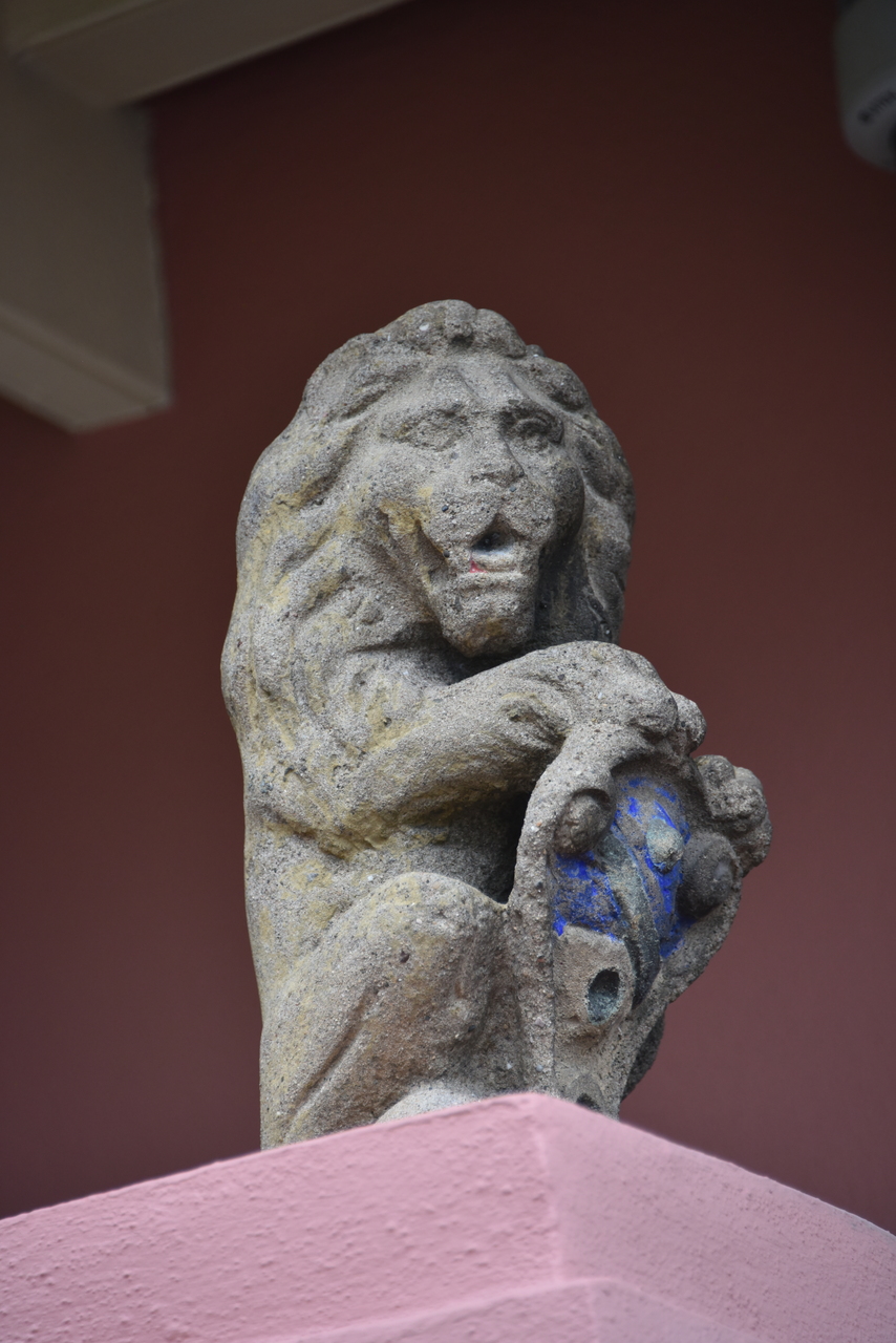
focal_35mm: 300
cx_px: 448
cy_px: 672
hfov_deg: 4.6
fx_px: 11193
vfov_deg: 6.9
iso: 1100
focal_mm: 300
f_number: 5.6
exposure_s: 1/640
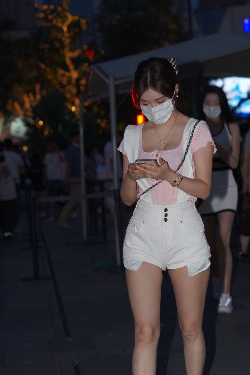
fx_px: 1115
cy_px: 252
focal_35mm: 107
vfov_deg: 19.0
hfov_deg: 12.8
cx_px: 149
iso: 500
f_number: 3.5
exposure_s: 1/200
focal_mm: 70
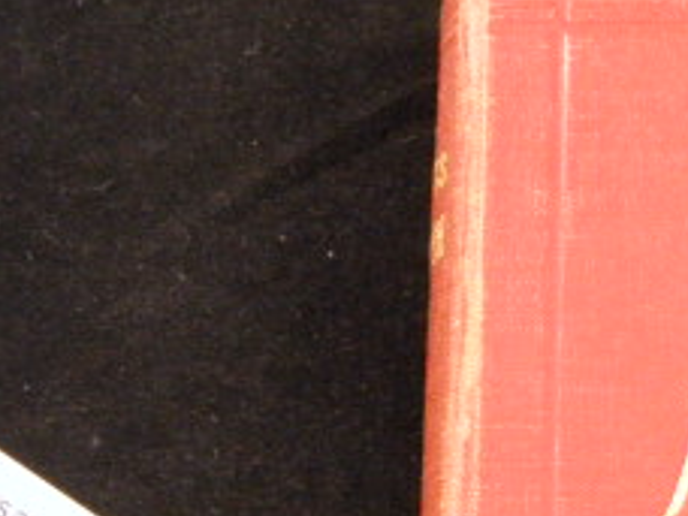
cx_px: 938
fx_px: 2624
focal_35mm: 132
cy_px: 549
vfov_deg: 11.1
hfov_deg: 14.2
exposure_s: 1/25
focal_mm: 8.6
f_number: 3.9
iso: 400
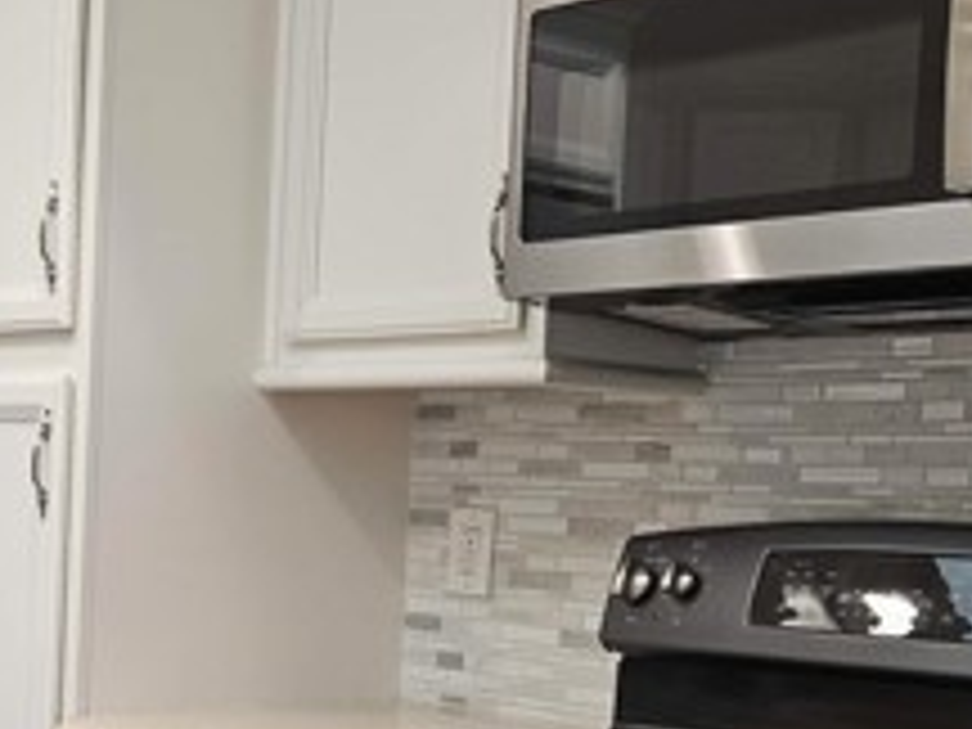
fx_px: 1909
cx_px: 158
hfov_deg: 27.8
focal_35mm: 68
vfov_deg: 21.2
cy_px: 626
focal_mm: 5.4
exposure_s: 1/120
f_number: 1.8
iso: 200
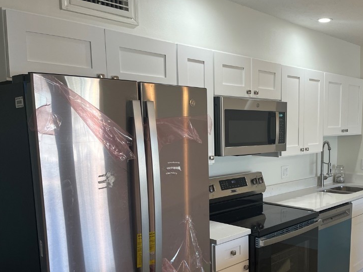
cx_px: 256
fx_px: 388
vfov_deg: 38.2
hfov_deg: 48.8
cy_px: 181
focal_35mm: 37
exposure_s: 1/120
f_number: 1.6
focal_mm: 5.1
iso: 80
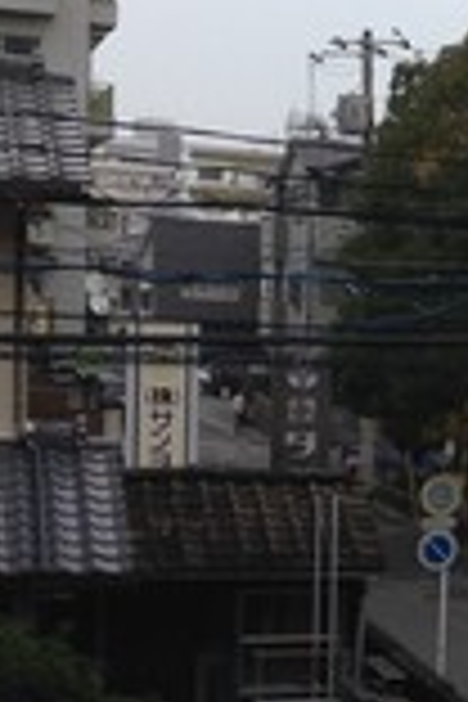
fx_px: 2359
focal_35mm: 121
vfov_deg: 16.9
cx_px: 1073
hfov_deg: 10.1
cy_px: 477
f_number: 2.4
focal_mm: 4.12
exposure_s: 1/577
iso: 50
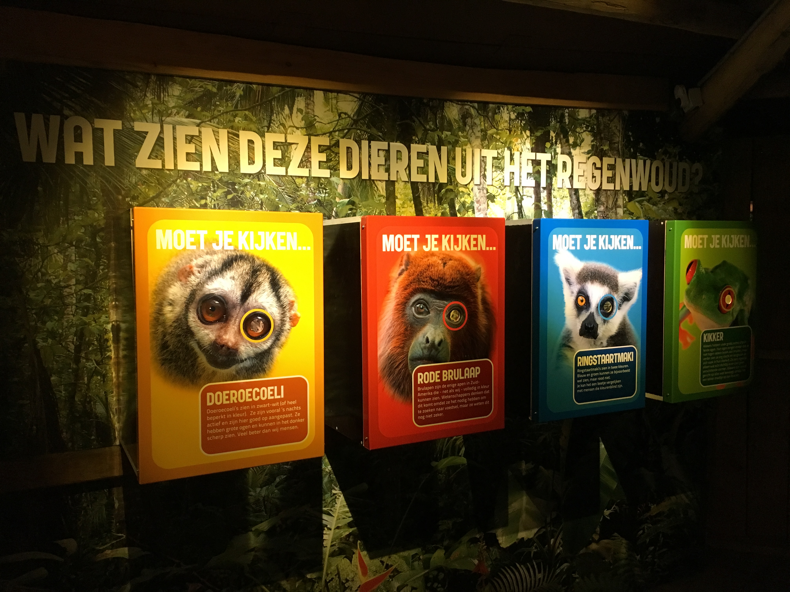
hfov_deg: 61.7
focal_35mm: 29
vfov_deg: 48.2
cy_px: 296
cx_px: 395
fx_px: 662
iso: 250
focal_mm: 4.15
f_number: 2.2
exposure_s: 1/33
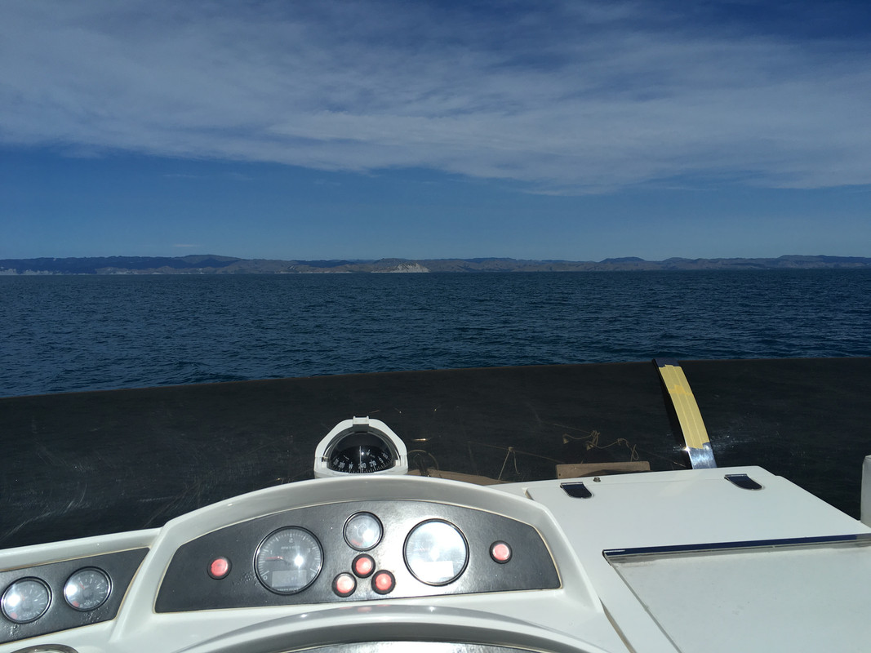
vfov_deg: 48.2
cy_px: 326
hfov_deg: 61.7
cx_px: 436
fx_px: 730
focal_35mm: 29
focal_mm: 4.15
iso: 25
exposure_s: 1/5495
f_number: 2.2
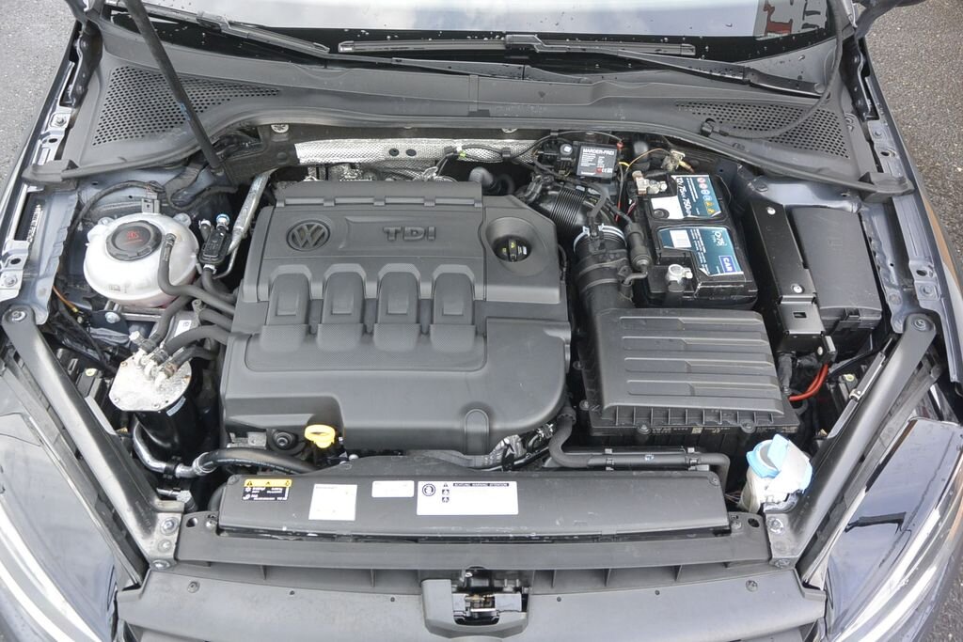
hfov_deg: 67.4
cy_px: 321
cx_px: 482
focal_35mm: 27
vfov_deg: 47.9
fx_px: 722
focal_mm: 10
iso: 320
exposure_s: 1/125
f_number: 3.5
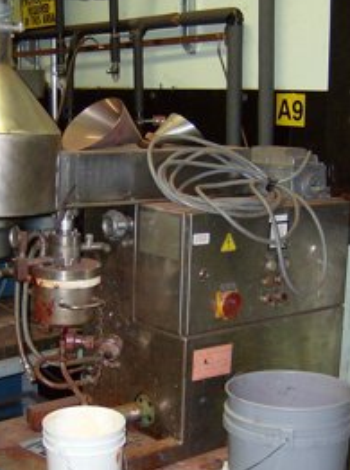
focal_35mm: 59
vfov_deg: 32.8
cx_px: 149
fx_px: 799
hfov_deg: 24.7
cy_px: 241
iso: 200
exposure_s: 1/60
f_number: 2.8
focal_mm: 6
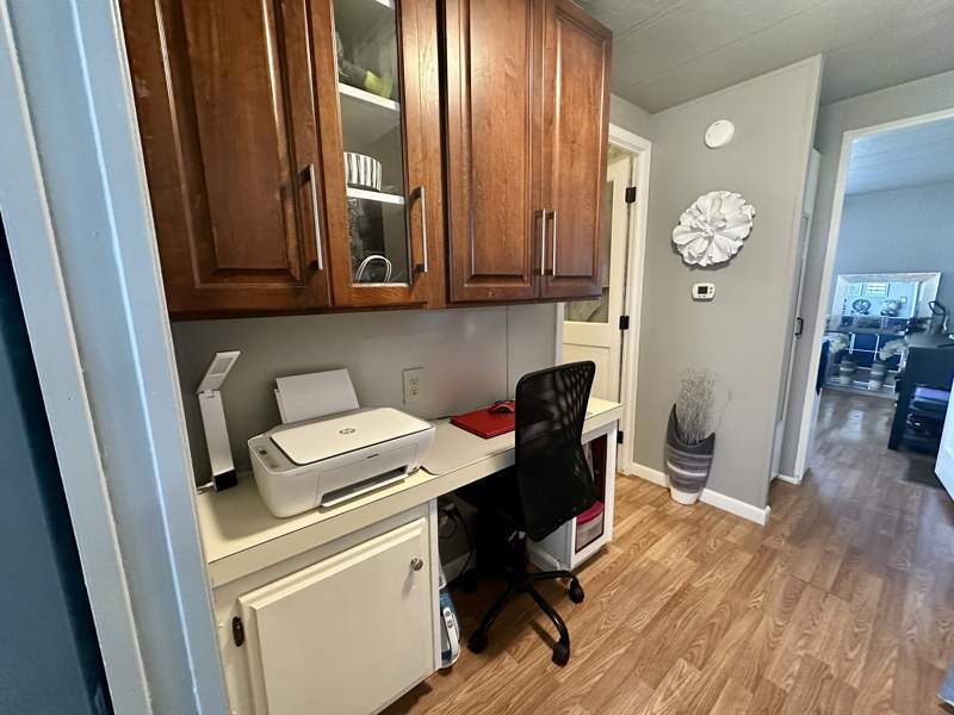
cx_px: 477
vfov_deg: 85.7
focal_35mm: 14
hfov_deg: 102.1
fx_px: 386
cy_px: 358
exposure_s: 1/60
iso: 640
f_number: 2.2
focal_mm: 2.22
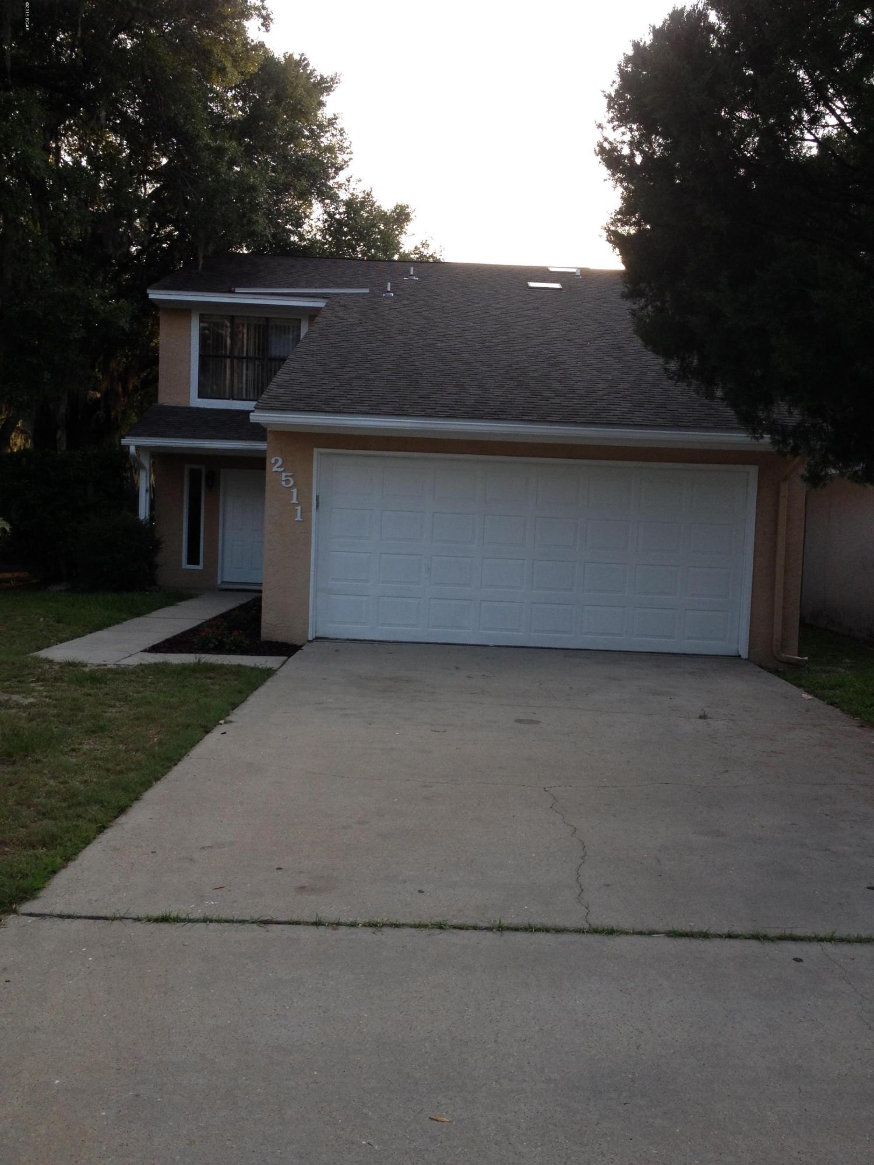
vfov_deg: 52.6
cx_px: 437
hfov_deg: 40.7
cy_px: 582
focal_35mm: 35
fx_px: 1178
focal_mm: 4.28
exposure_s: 1/251
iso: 50
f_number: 2.4
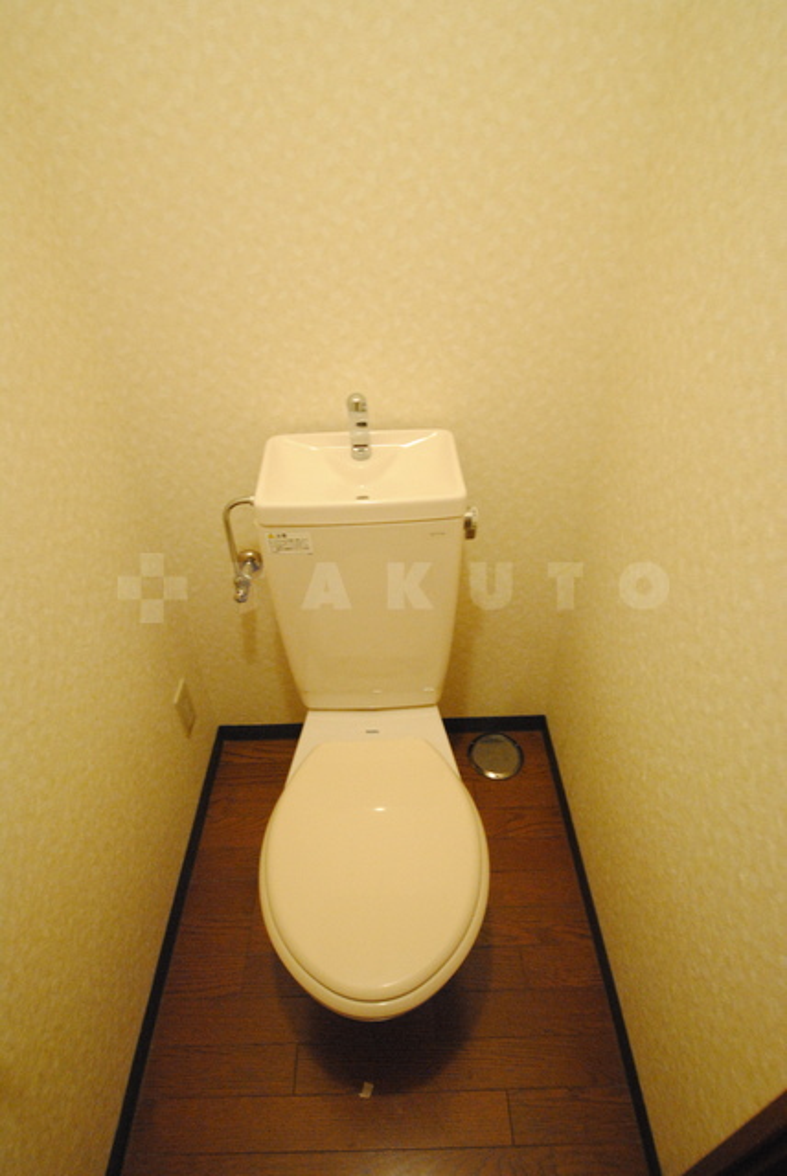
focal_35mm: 20
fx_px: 638
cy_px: 588
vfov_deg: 85.4
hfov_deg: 63.3
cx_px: 394
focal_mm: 13
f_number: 5
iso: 1600
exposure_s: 1/10
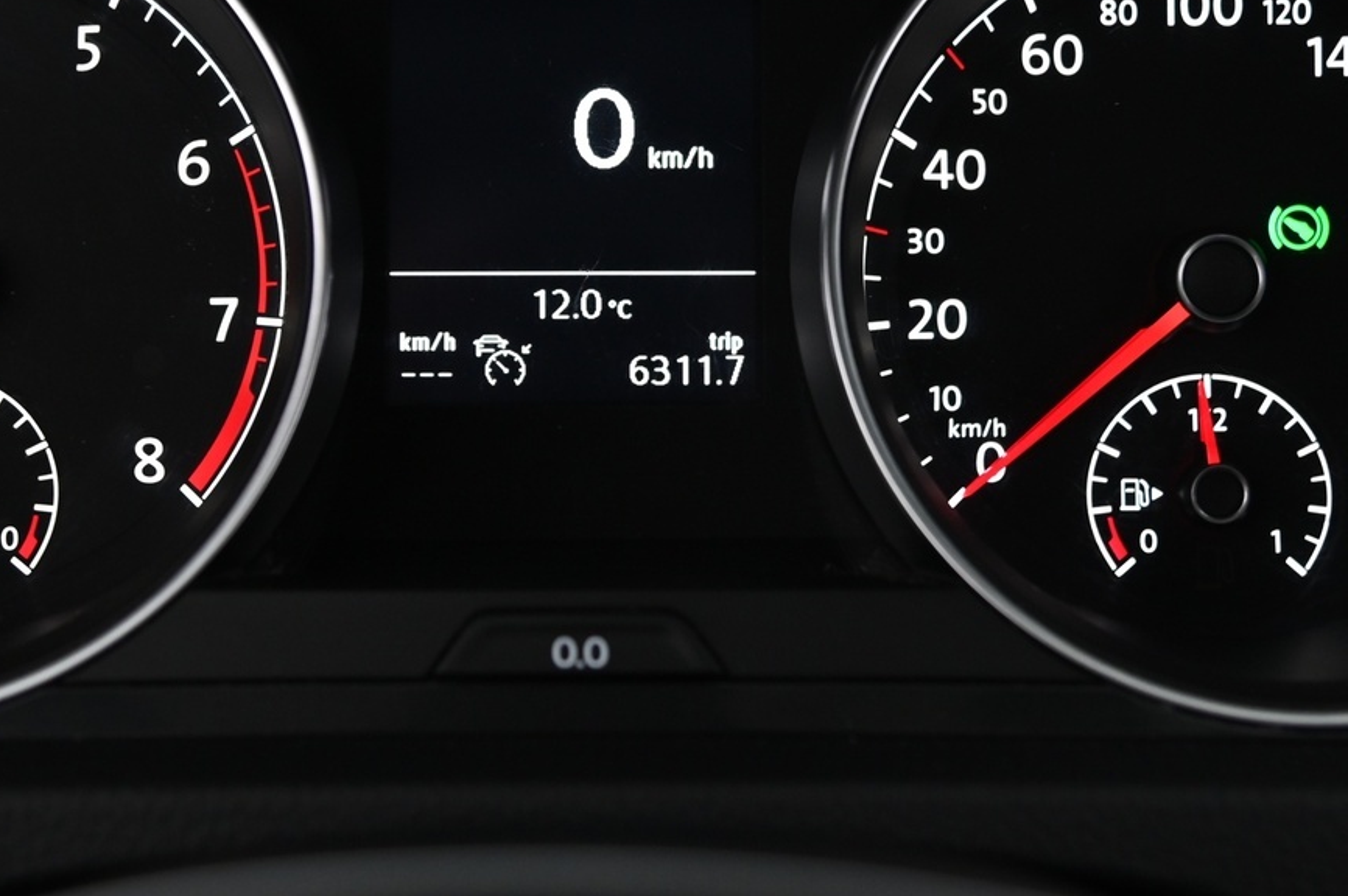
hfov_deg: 27.0
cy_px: 294
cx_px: 570
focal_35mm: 75
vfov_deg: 18.1
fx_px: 2806
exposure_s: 1/25
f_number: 4
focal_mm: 40
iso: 2000
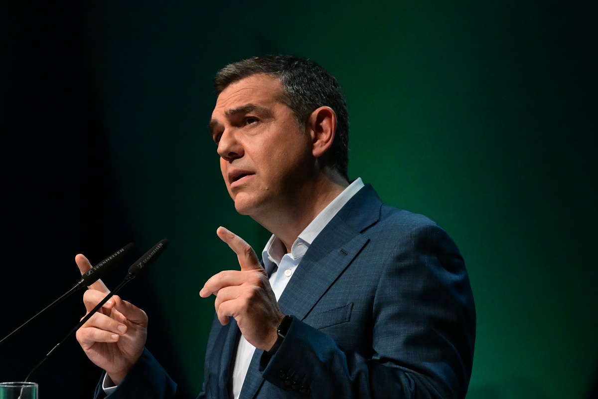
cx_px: 299
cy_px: 200
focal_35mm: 300
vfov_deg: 4.6
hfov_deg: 6.9
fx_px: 4983
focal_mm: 200
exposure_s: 1/640
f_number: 5
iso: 10000
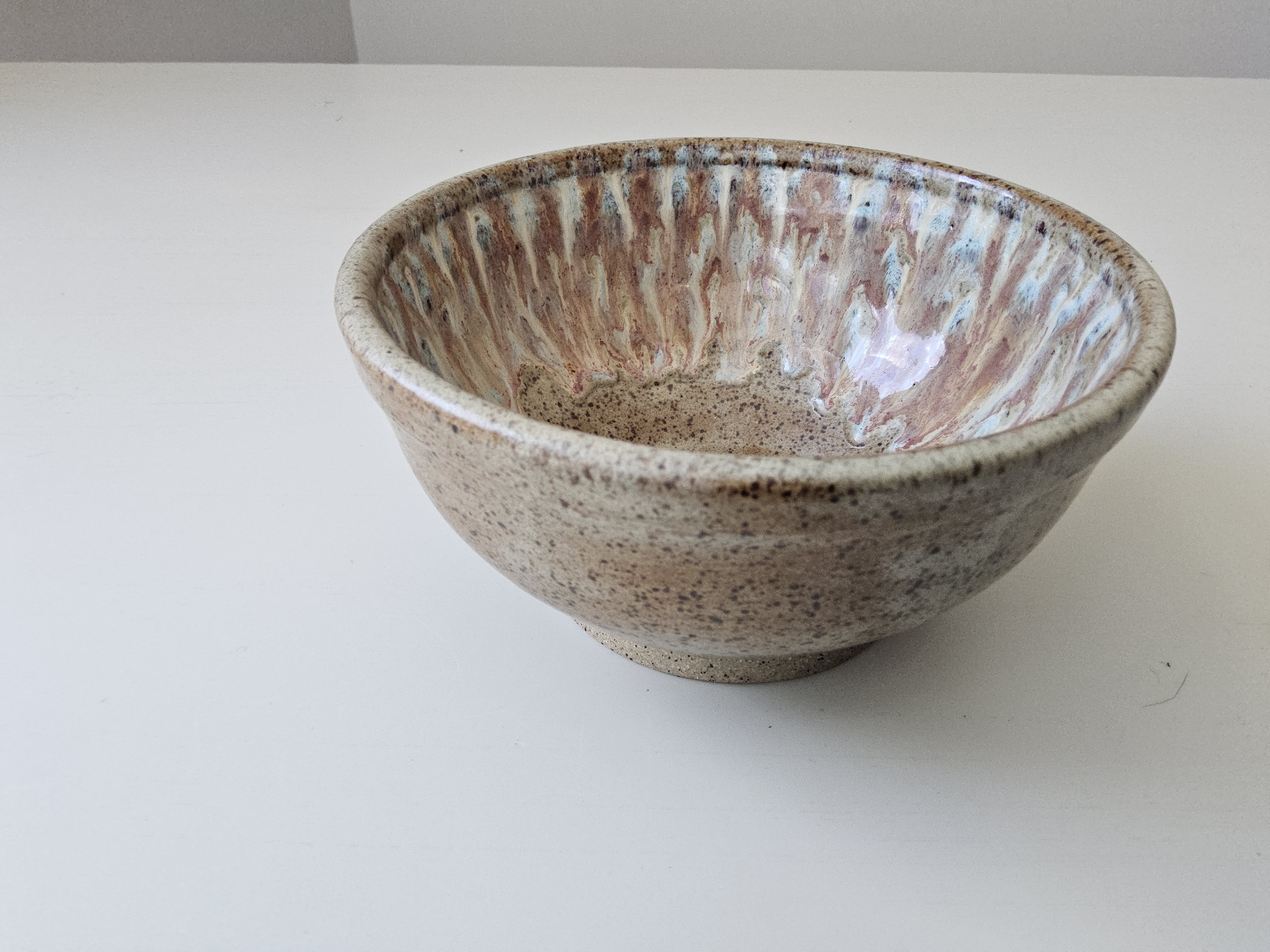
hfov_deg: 73.9
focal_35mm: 23
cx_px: 635
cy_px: 476
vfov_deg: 58.9
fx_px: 844
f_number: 2
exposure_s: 1/120
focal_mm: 3.08
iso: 250
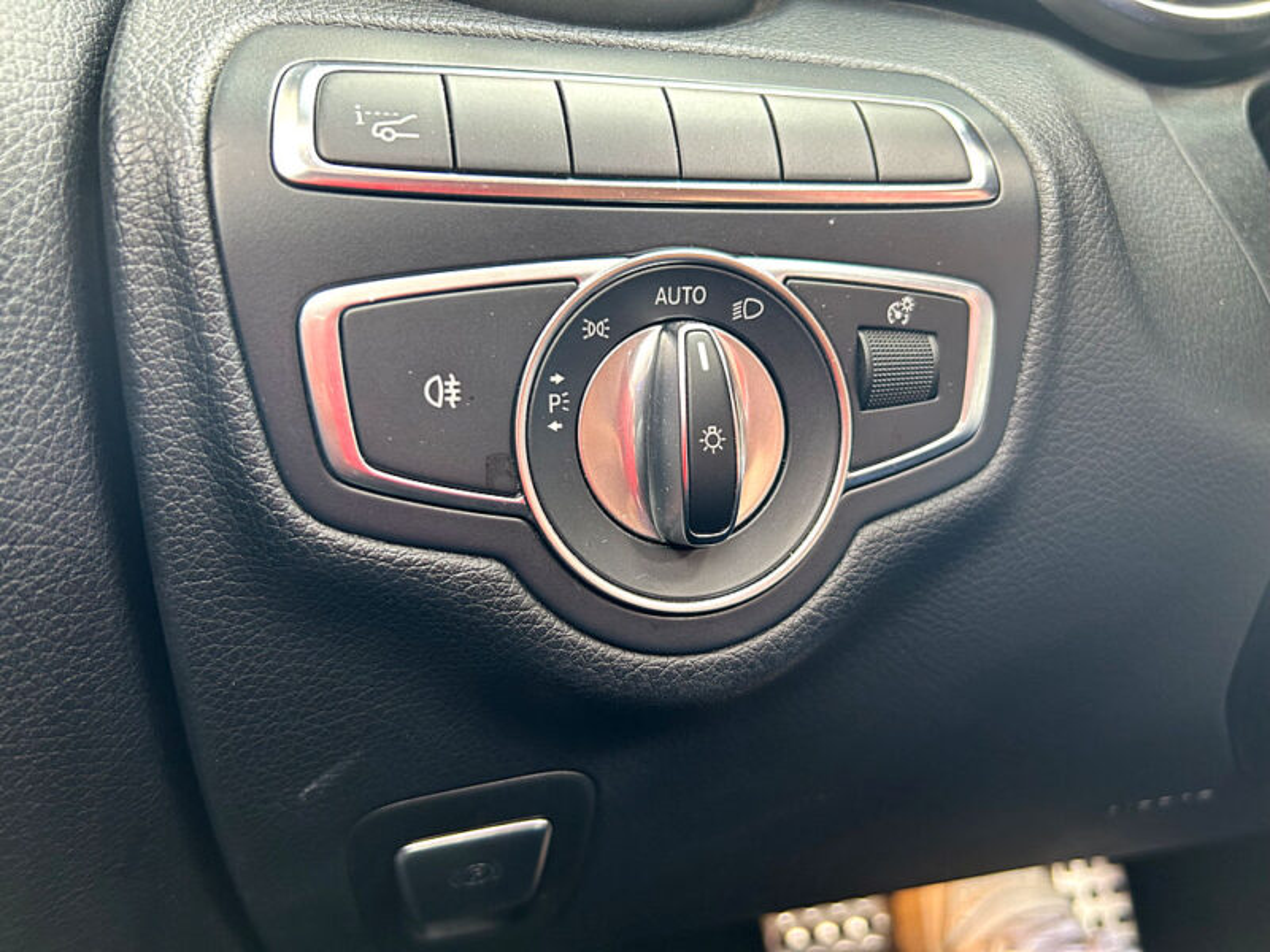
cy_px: 476
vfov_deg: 53.1
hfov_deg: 67.3
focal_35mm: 26
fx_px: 954
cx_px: 635
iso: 125
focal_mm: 5.7
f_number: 1.5
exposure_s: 1/75
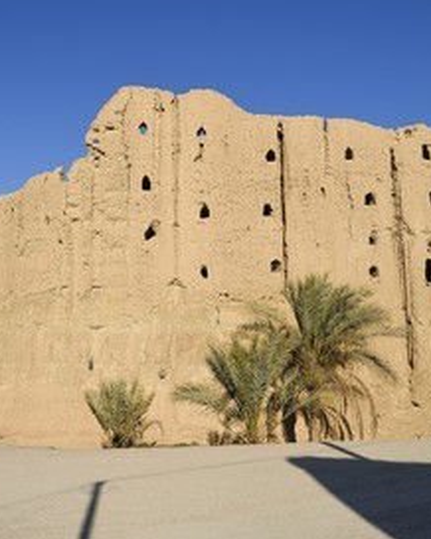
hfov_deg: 38.0
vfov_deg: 46.9
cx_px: 162
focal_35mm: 39
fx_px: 623
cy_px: 265
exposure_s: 1/320
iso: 200
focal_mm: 27
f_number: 13
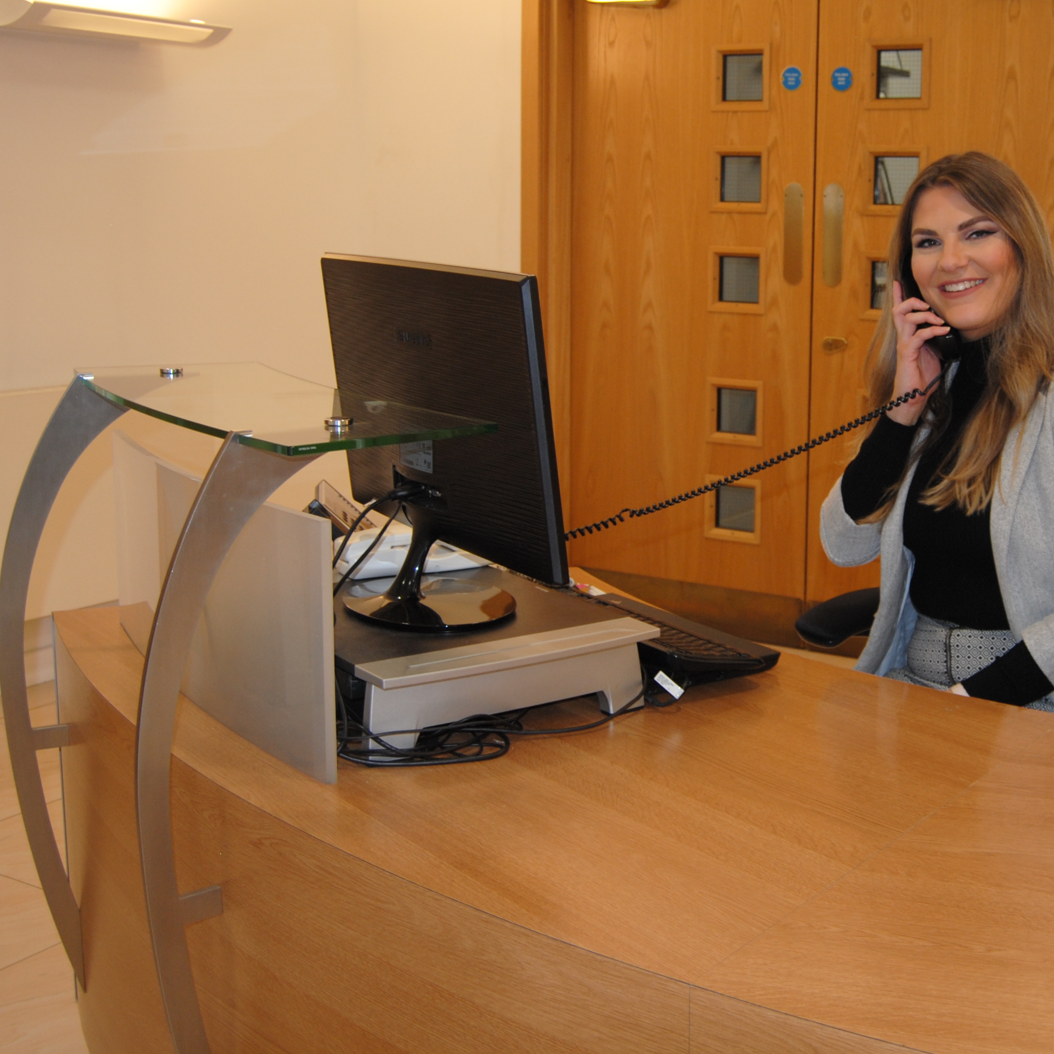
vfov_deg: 37.4
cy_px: 415
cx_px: 770
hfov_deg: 36.8
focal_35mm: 45
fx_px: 1550
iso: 200
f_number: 3.5
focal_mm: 18
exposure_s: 1/50
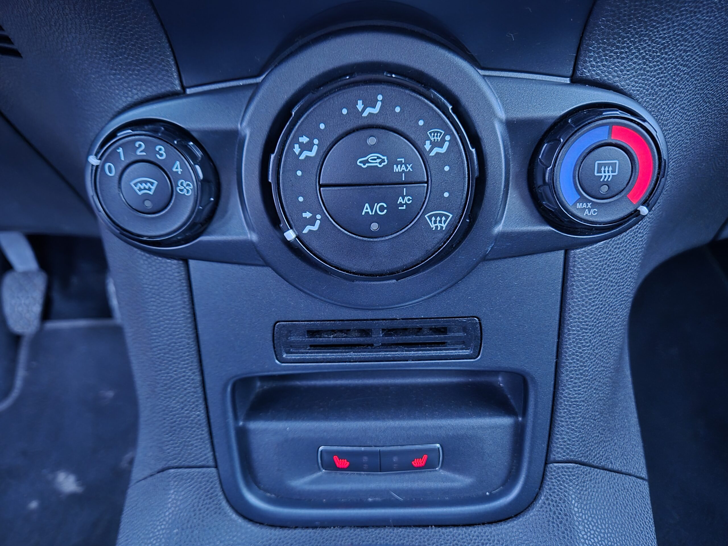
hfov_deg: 73.9
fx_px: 484
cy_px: 273
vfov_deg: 58.9
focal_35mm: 23
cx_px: 364
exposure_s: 1/20
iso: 2500
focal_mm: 5.4
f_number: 1.8
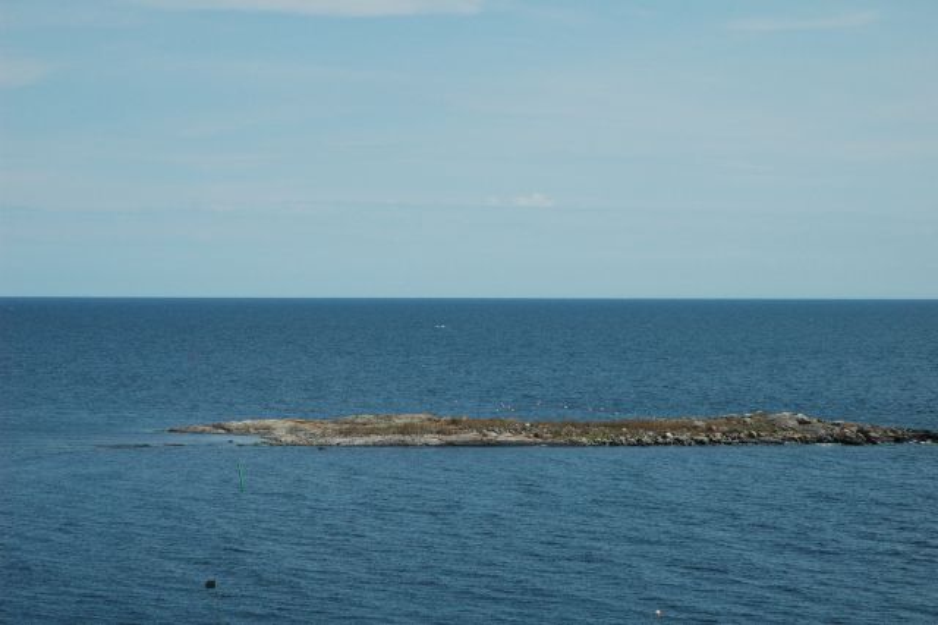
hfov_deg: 19.5
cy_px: 312
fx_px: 2734
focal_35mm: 105
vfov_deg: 13.0
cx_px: 469
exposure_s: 1/800
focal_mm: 70
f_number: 14
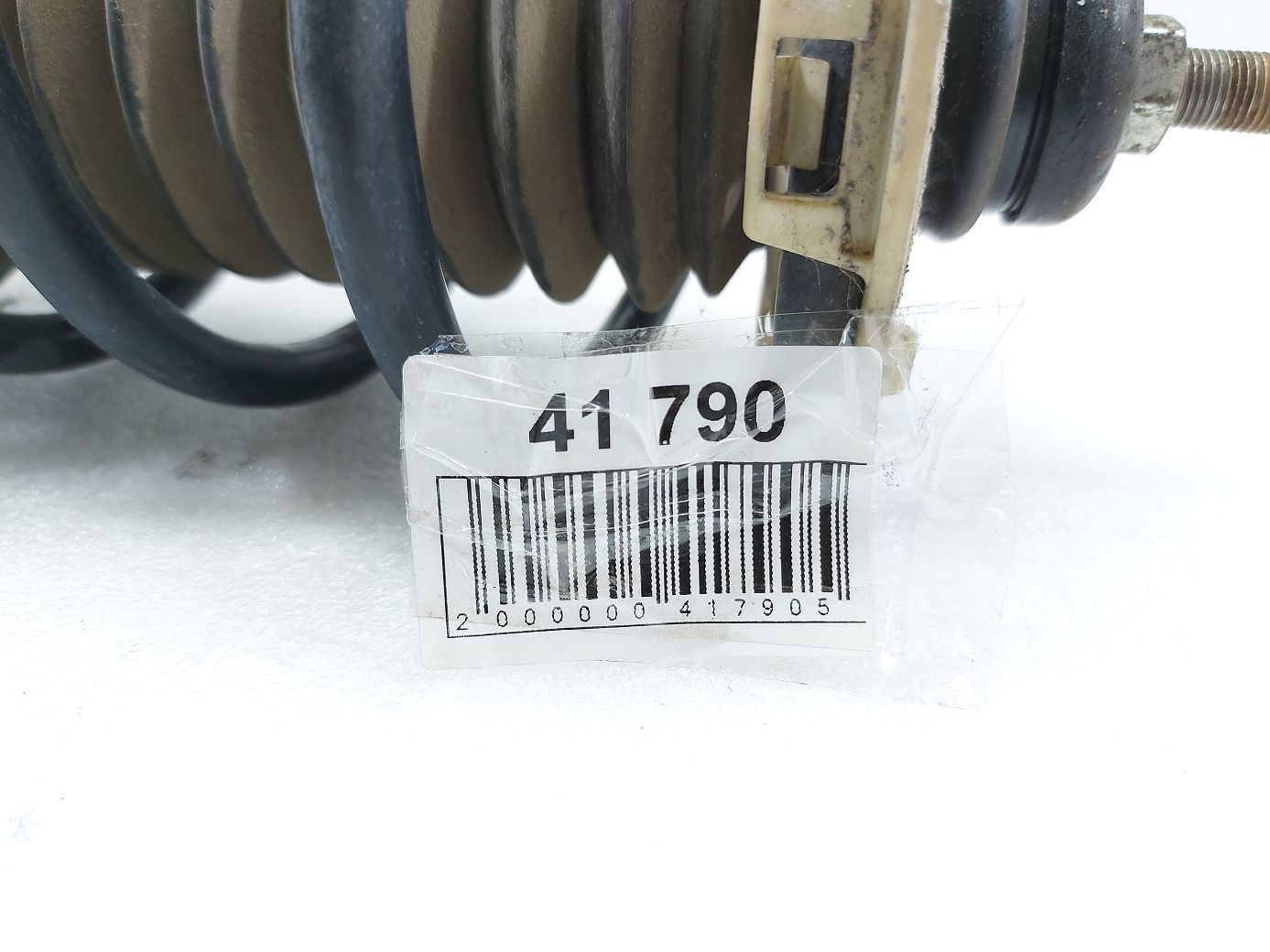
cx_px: 635
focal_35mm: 24
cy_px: 476
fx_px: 880
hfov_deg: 71.6
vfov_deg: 56.8
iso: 100
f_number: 1.8
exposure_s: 1/50
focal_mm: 5.23
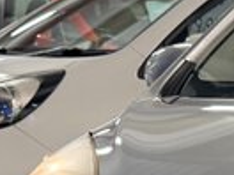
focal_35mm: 146
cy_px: 355
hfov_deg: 11.9
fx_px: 987
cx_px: 491
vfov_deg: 9.5
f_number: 1.78
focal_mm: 6.76
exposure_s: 1/50
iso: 125
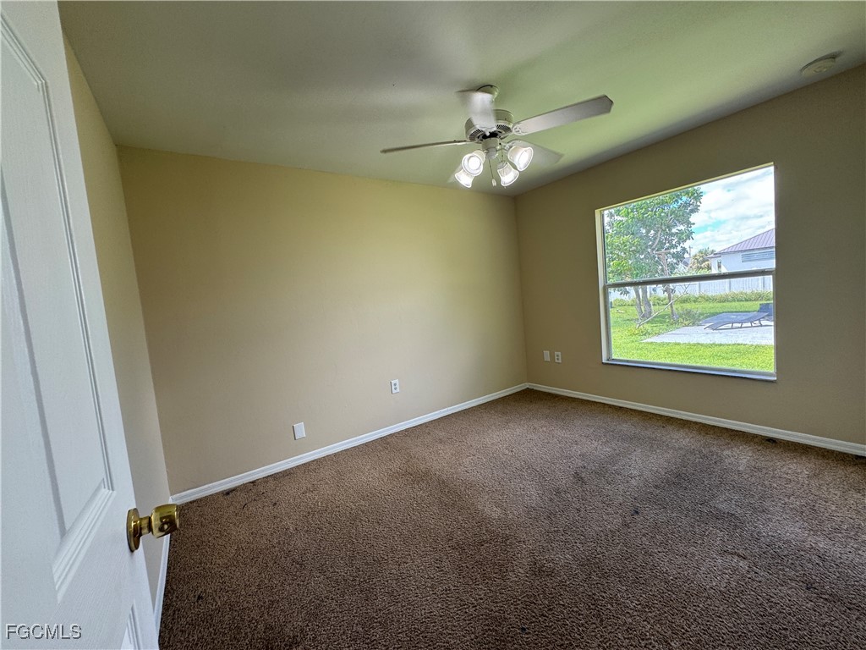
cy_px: 325
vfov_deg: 85.7
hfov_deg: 102.1
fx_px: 350
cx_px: 433
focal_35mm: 14
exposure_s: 1/99
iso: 64
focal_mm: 2.22
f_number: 2.2
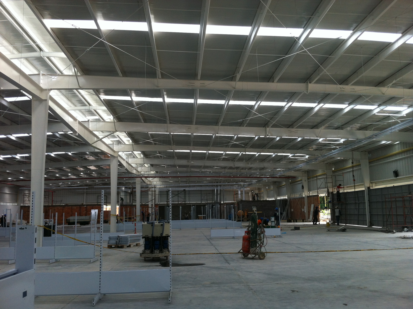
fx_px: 417
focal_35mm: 35
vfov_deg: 40.6
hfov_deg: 52.7
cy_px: 154
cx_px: 206
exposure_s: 1/138
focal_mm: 3.85
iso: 80
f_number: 2.8
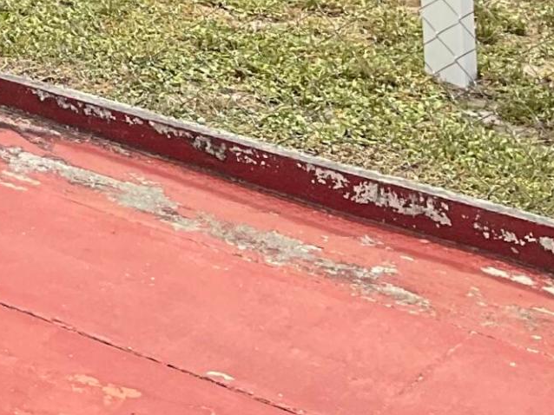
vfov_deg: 10.1
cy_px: -508
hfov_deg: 13.1
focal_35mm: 131
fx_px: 2096
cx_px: -554
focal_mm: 3
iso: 16
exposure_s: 1/1848
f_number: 1.8
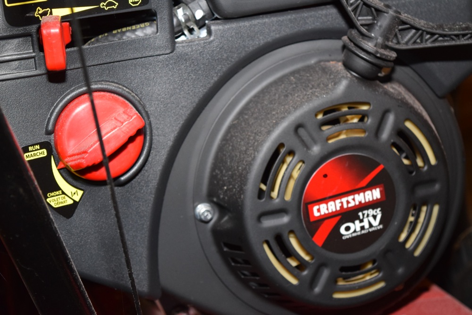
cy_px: 158
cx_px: 236
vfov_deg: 16.6
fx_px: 1082
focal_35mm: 82
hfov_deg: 24.6
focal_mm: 55
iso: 1600
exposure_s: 1/60
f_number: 5.6
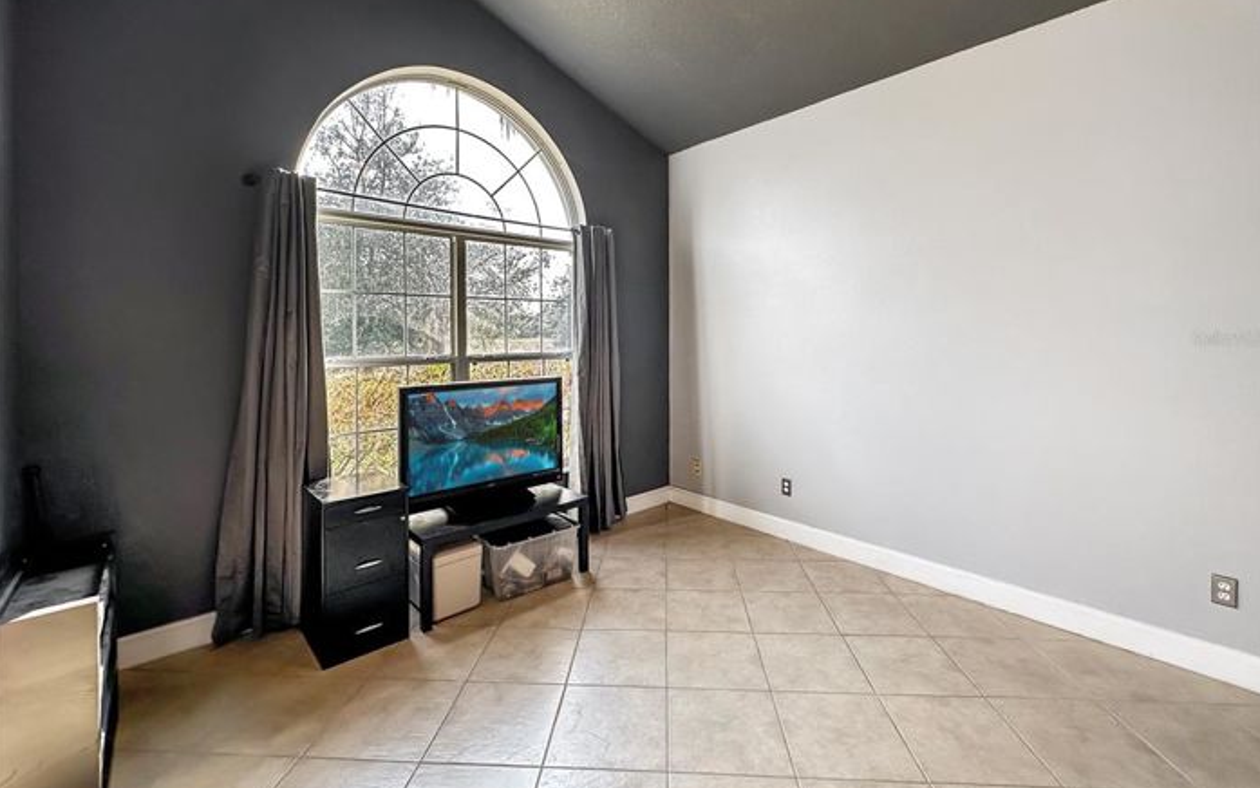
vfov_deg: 74.4
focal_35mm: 15
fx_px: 515
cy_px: 338
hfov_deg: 101.4
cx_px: 630
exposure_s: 1/140
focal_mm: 2.22
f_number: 2.2
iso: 40
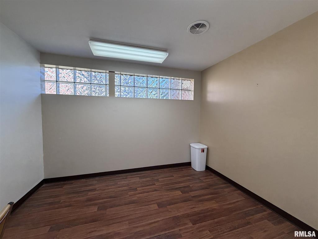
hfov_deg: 102.1
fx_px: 129
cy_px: 120
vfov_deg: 85.7
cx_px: 159
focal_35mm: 14
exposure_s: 1/120
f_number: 2.2
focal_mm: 2.22
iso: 125
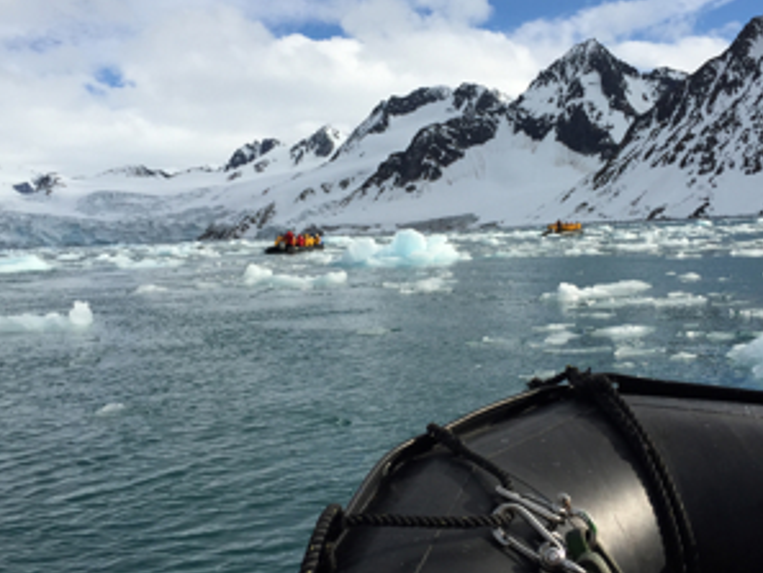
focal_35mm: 39
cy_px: 280
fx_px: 860
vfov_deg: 36.8
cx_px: 432
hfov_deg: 47.7
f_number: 2.2
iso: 32
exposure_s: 1/3968
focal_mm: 4.15
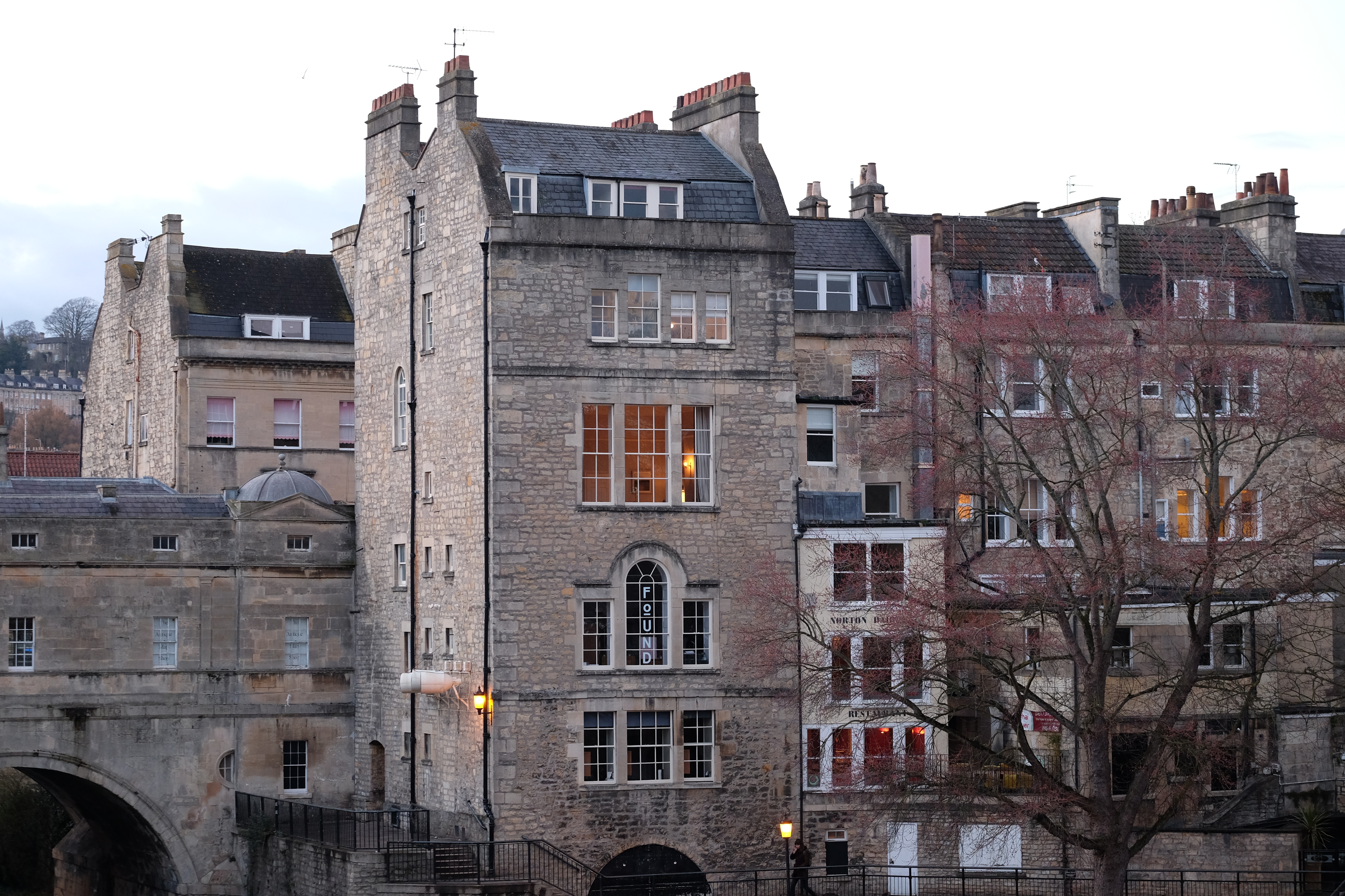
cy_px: 453
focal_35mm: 76
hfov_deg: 26.7
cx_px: 675
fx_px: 2839
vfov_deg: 17.9
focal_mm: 50
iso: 800
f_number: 2.8
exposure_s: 1/58
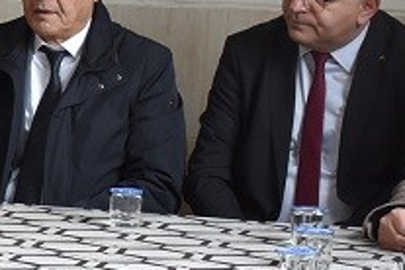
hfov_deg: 9.0
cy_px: 164
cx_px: -239
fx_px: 2486
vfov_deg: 6.2
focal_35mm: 221
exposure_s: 1/80
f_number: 4.5
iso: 800
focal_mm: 34
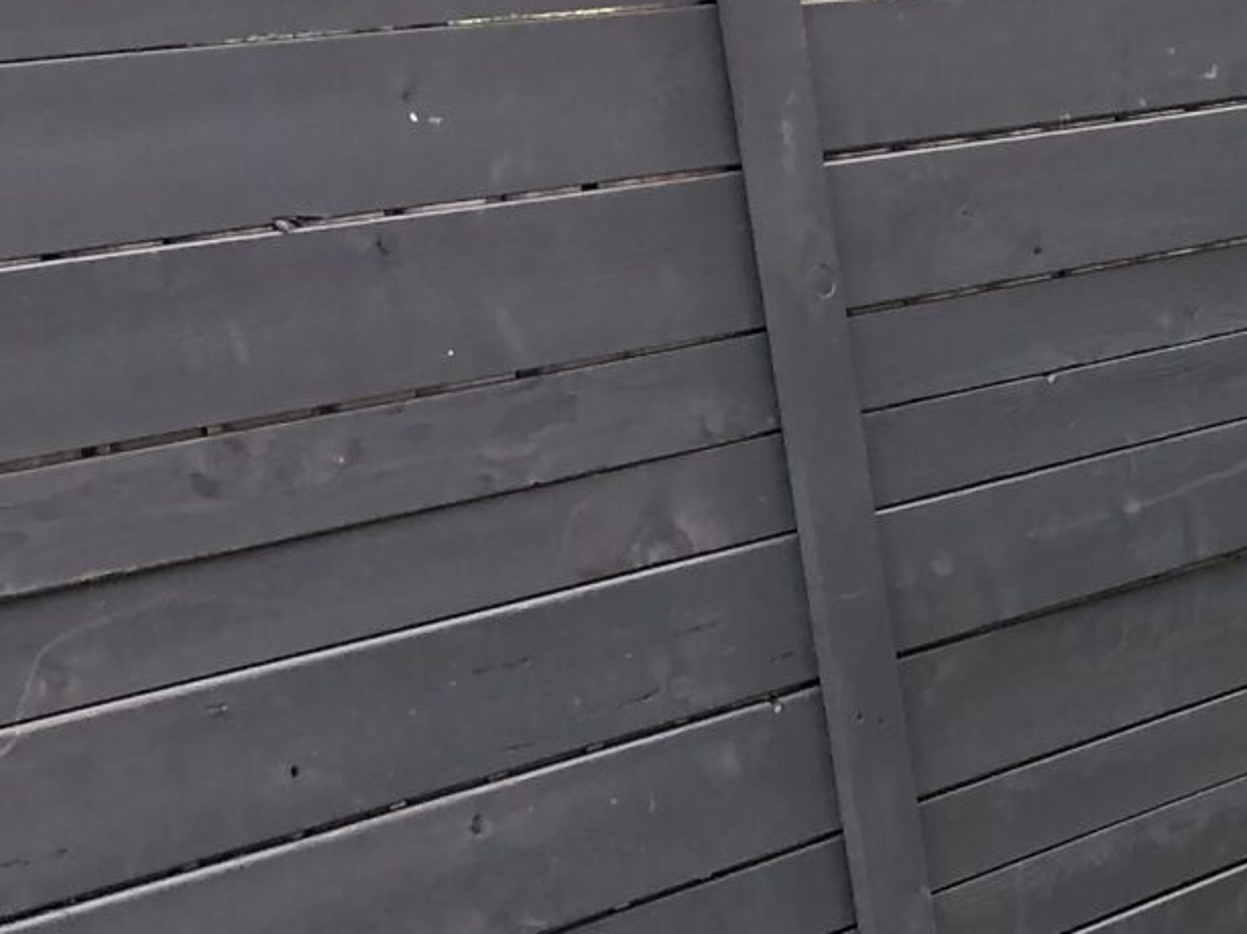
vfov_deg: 12.2
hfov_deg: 14.2
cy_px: 1243
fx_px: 4212
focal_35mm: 117
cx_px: 2474
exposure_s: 1/160
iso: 20
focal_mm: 4
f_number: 1.8
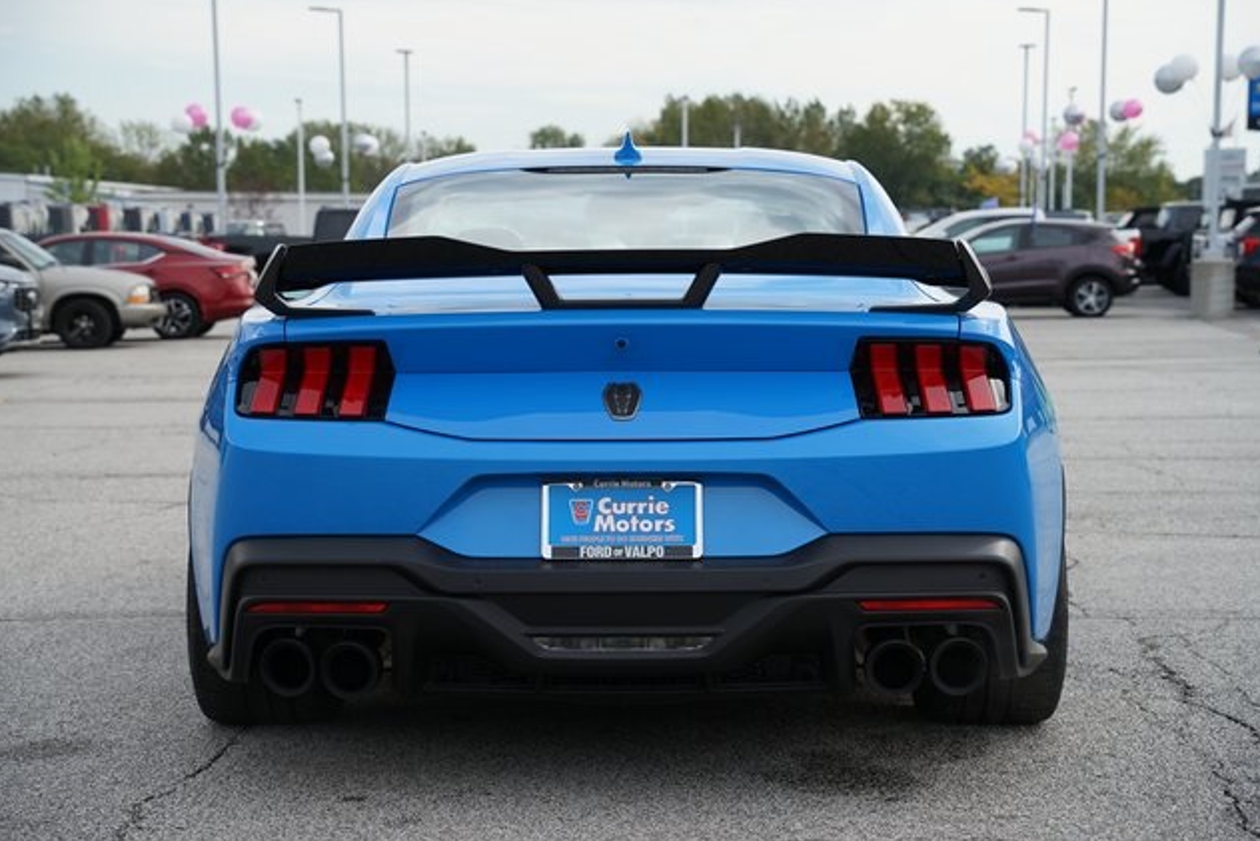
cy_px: 417
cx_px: 631
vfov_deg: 18.4
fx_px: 2590
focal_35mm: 74
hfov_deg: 27.3
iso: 100
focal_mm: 73
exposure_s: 1/200
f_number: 6.3
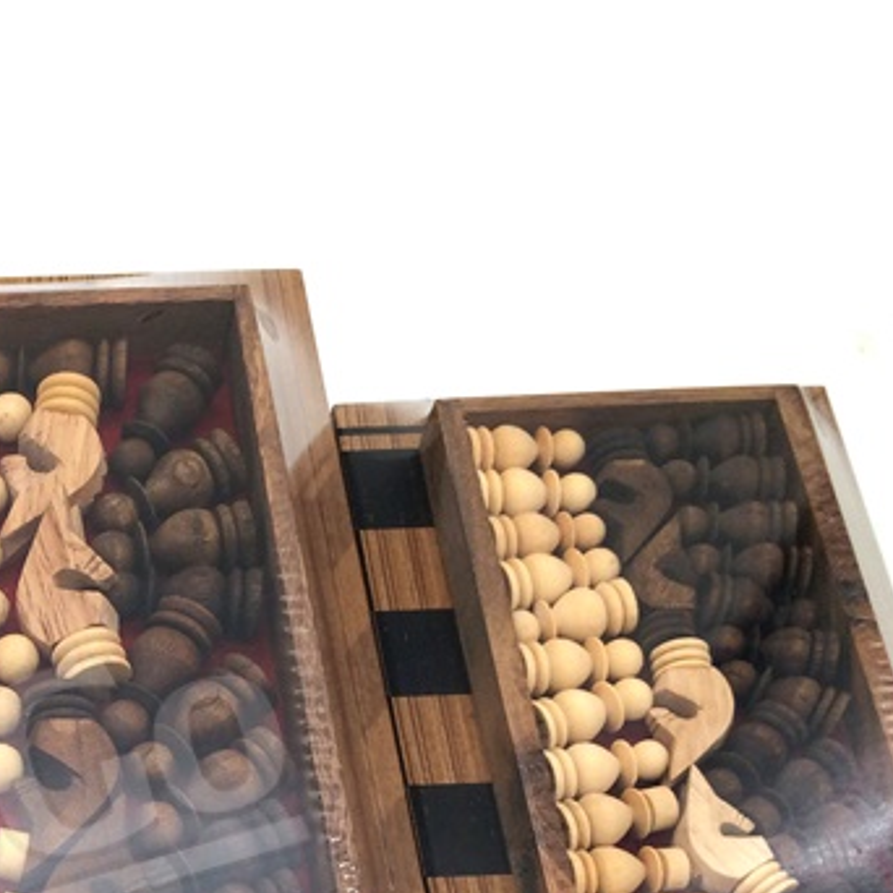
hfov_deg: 21.6
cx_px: -149
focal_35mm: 75
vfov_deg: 22.1
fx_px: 2189
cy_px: 906
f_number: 2.2
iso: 32
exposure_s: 1/348
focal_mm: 4.15
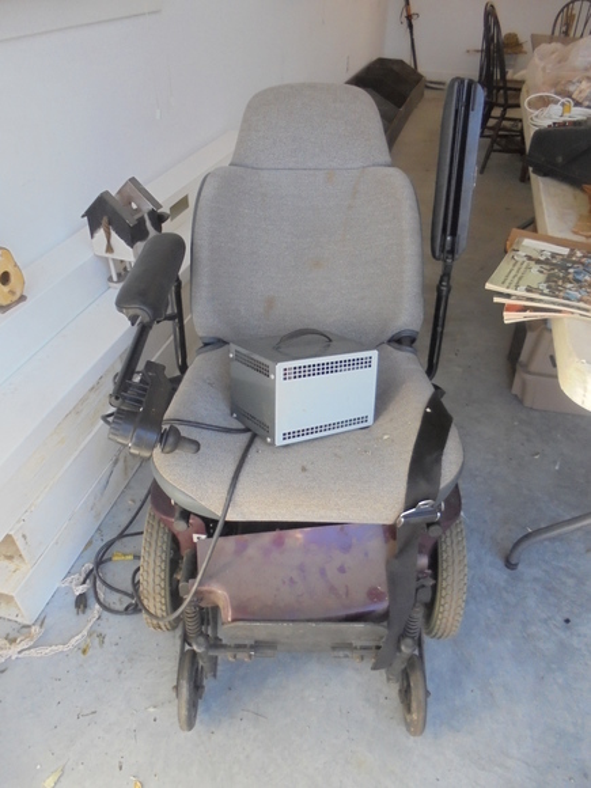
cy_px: 394
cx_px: 296
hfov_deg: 53.1
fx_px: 592
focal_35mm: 26
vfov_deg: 67.3
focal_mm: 4.6
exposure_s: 1/250
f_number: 3.5
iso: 400
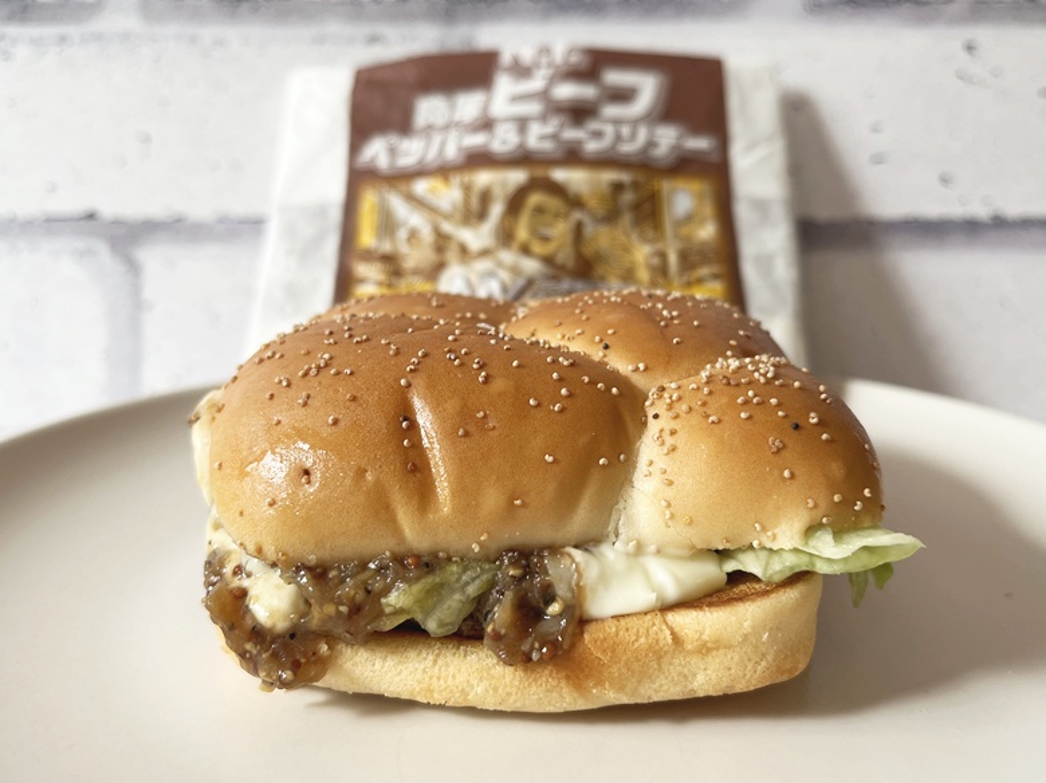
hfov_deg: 67.3
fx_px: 785
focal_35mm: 26
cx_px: 523
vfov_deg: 53.0
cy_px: 392
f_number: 1.6
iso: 64
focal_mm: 5.1
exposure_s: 1/121
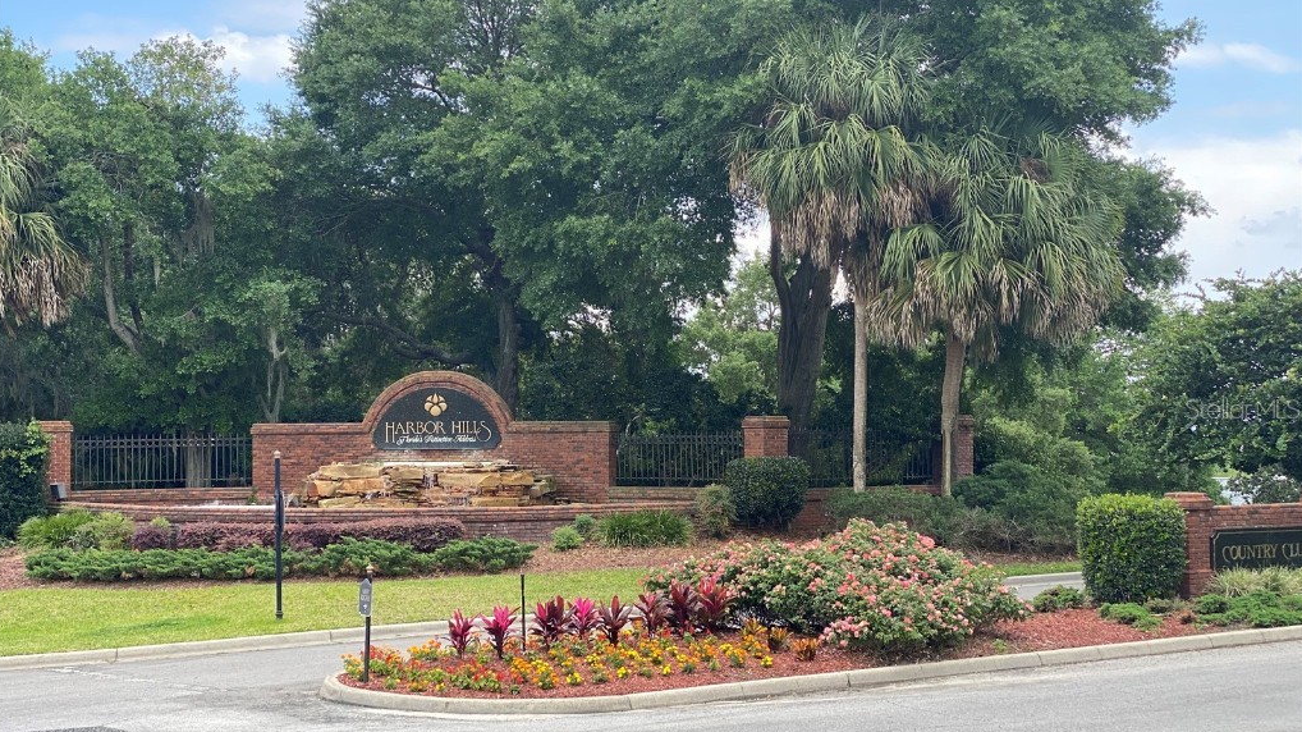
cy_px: 408
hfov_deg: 36.6
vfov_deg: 21.1
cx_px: 651
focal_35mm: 57
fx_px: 1967
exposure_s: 1/294
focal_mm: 6
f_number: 2
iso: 20
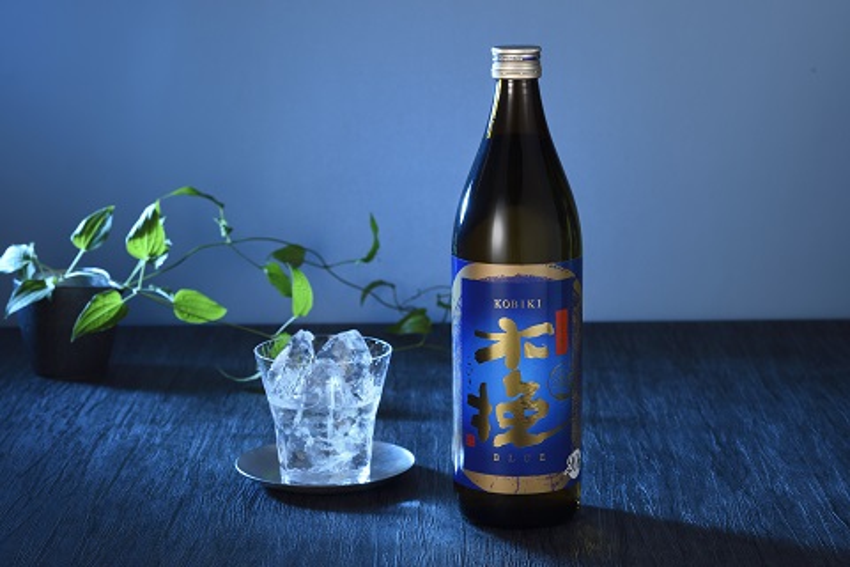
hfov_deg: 23.9
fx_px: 2007
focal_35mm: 85
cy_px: 284
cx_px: 425
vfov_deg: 16.1
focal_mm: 85
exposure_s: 1/125
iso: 64
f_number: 11
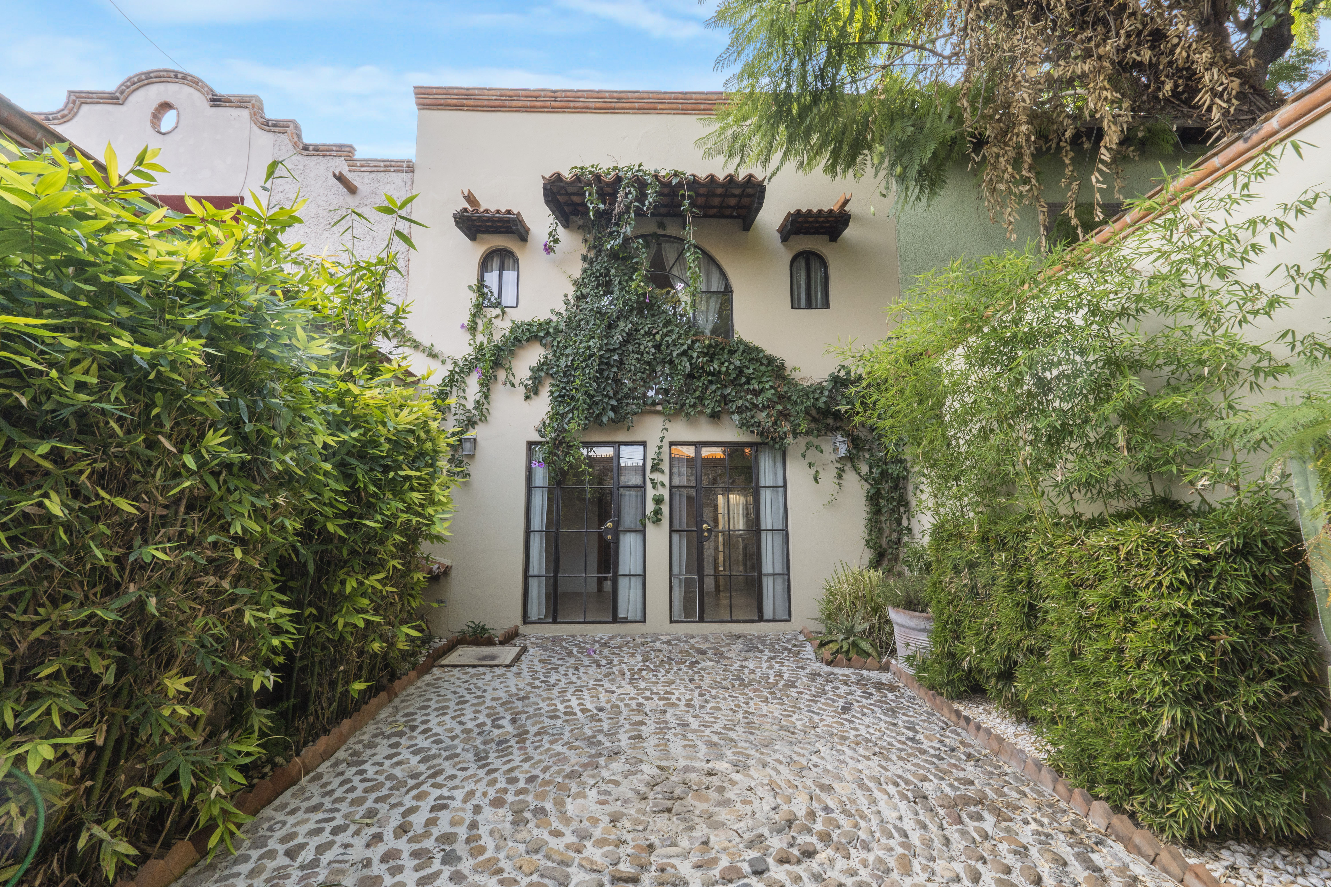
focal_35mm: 16
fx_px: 610
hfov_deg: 95.0
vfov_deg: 72.1
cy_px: 444
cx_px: 666
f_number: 11
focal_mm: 11
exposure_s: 1/20
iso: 200
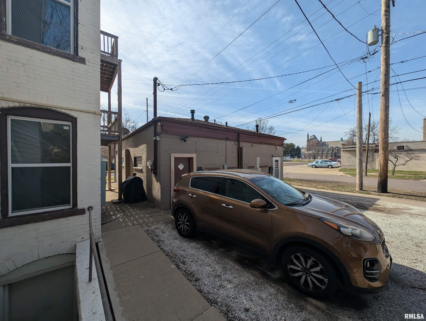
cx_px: 213
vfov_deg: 94.6
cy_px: 160
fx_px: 148
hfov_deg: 110.5
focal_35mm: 12
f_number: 1.95
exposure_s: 1/2933
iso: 41
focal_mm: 2.23
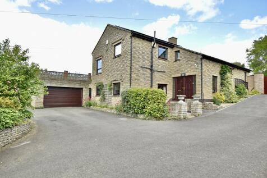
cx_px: 134
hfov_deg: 81.2
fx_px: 156
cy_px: 89
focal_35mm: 21
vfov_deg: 59.5
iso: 200
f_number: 6.3
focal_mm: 14
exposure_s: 1/200
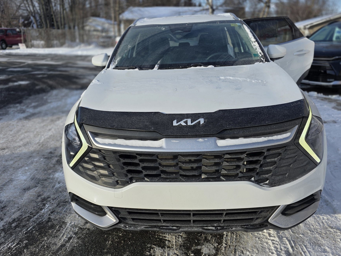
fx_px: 266
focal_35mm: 27
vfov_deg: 51.3
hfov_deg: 65.3
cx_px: 166
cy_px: 130
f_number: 1.7
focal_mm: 6.3
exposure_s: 1/2782
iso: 80
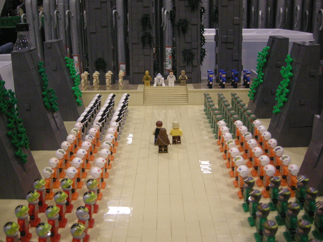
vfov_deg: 36.0
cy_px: 115
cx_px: 157
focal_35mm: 40
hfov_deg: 46.8
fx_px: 373
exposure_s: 1/30.2
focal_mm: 7.5
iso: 400
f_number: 2.7
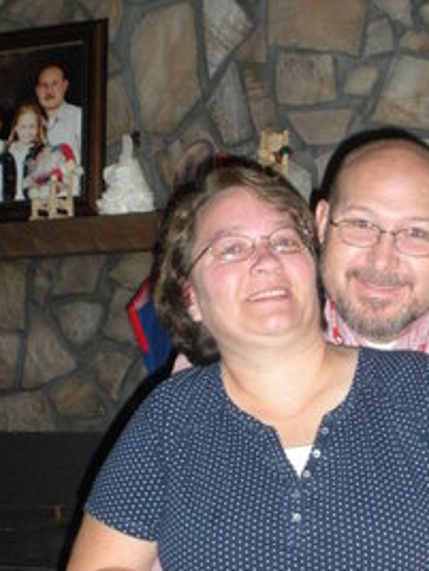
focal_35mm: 79
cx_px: 288
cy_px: 353
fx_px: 1302
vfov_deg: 24.6
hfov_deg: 18.6
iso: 454
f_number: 4
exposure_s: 1/60
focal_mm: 7.7
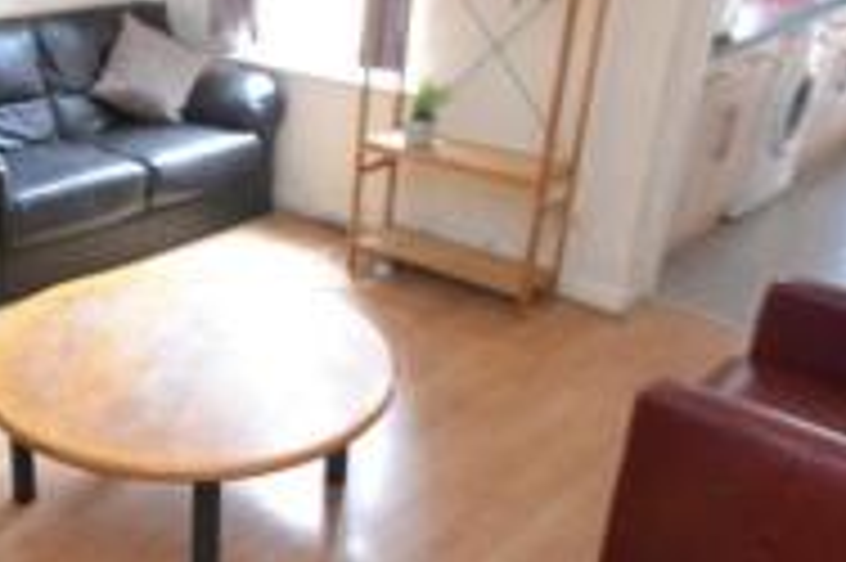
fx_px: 892
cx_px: 194
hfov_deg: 48.4
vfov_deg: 35.0
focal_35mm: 38
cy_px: 277
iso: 1600
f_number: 8
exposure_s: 1/6
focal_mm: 10
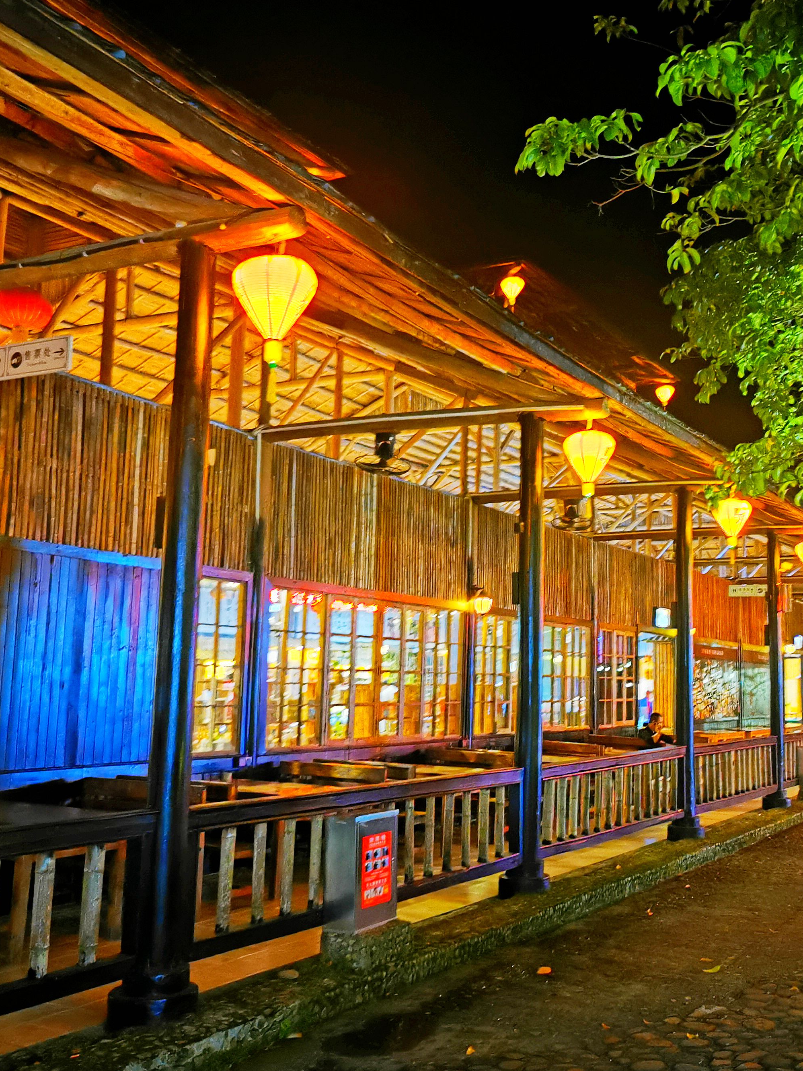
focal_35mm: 37
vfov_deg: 50.1
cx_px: 535
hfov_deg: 38.2
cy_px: 528
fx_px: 1144
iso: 640
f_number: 1.8
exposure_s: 5
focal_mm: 5.58
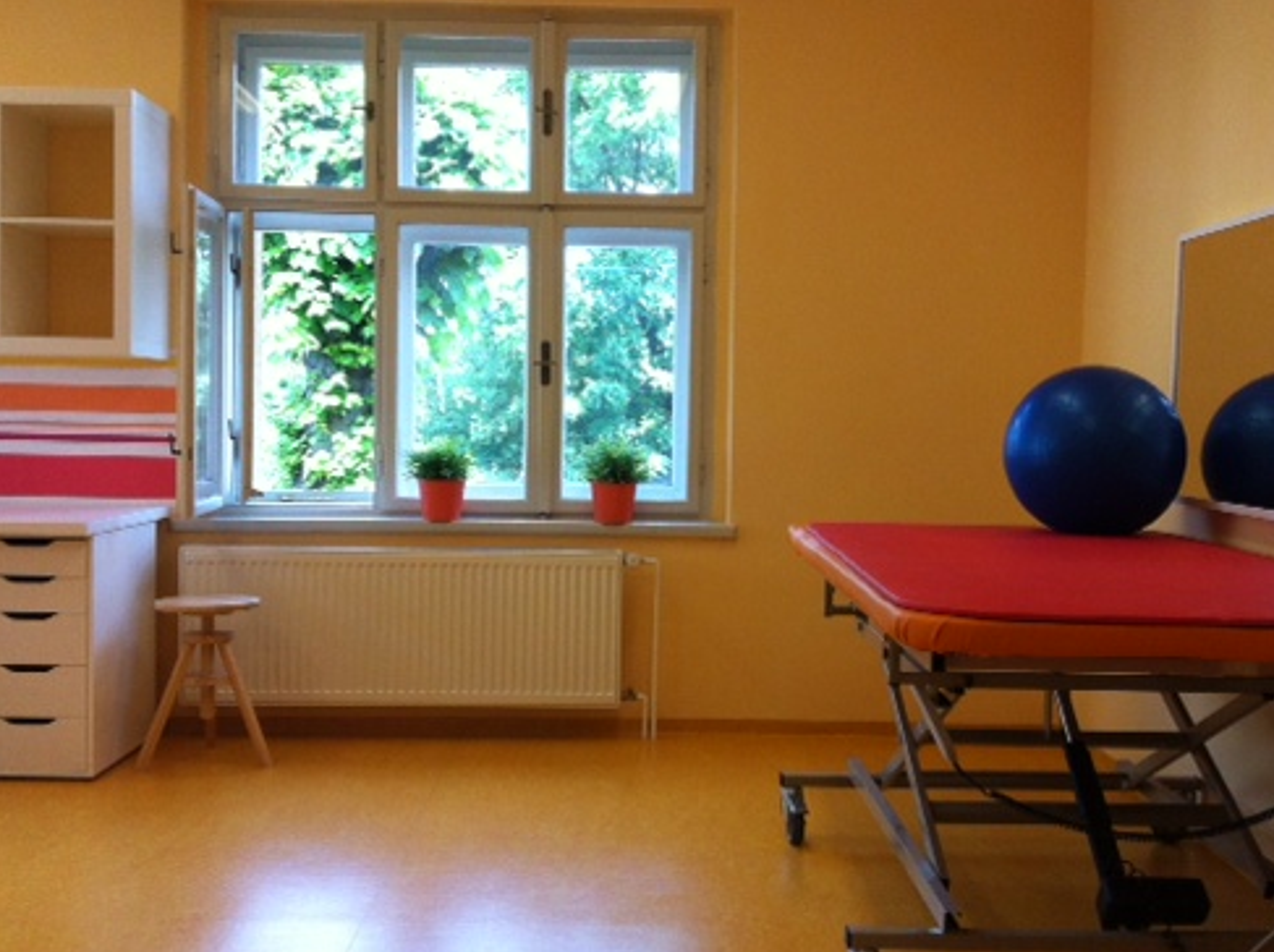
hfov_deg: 41.3
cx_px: 657
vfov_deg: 31.4
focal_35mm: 46
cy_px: 455
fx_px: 1691
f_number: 2.8
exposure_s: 1/100
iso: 125
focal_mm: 3.85
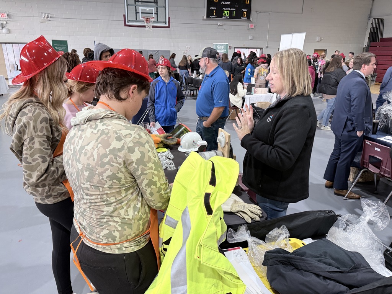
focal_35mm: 24
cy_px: 147
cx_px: 196
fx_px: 272
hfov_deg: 71.6
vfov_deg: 56.8
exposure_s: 1/121
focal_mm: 6.76
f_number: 1.78
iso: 160
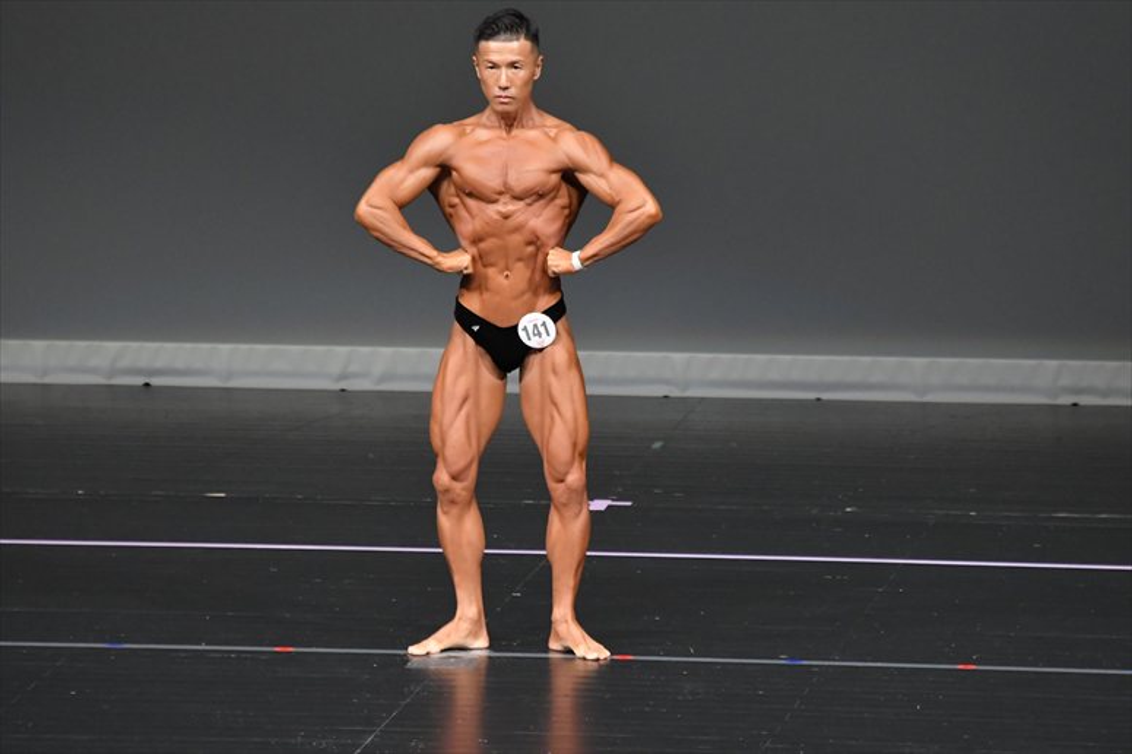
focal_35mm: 375
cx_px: 566
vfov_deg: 3.7
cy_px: 377
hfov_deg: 5.5
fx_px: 11786
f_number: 5.6
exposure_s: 1/400
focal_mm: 250
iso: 4000
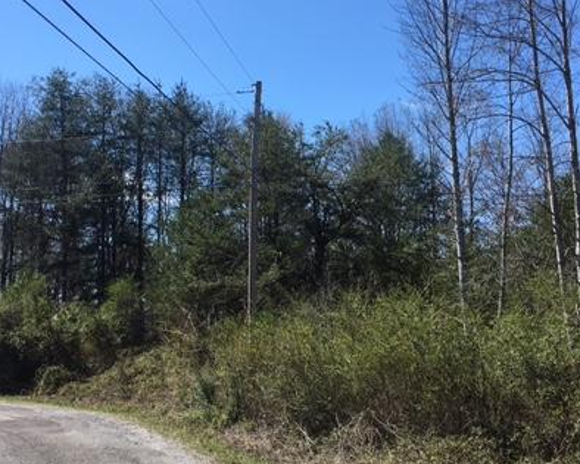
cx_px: 305
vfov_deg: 32.7
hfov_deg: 40.3
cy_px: 211
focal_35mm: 46
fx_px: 789
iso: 25
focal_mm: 4.15
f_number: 2.2
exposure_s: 1/1183
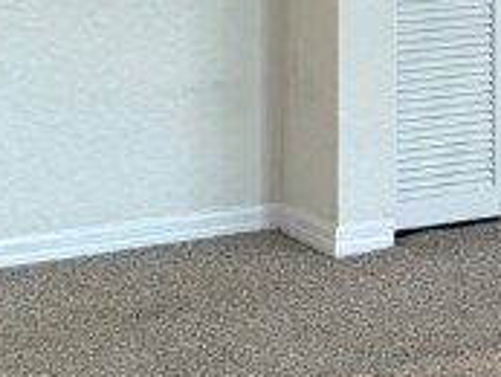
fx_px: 2057
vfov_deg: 10.0
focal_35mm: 142
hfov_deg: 13.4
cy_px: -264
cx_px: 657
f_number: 1.78
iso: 250
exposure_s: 1/60
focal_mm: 6.76
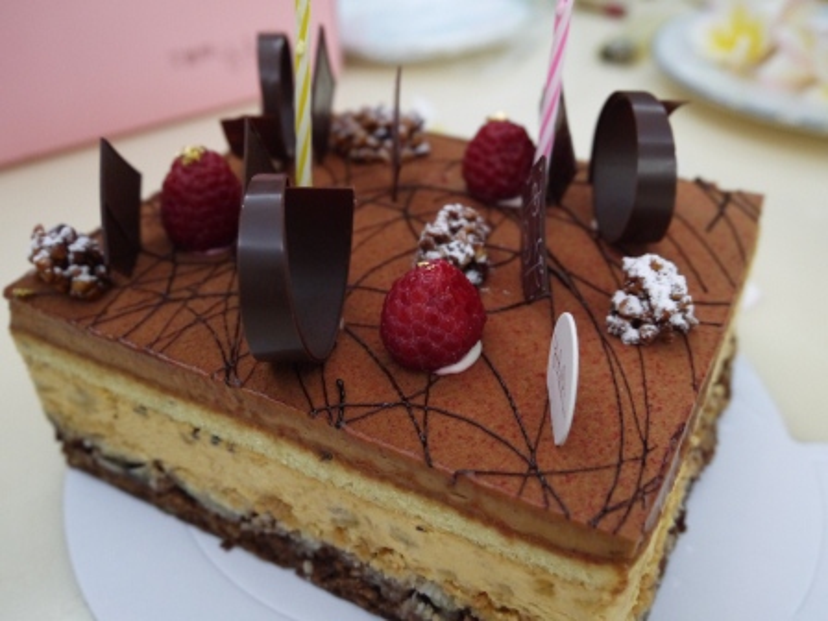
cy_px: 310
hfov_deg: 56.8
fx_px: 765
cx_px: 414
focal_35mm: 32
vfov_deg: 44.2
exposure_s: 1/60
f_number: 4
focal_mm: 16
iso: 1000
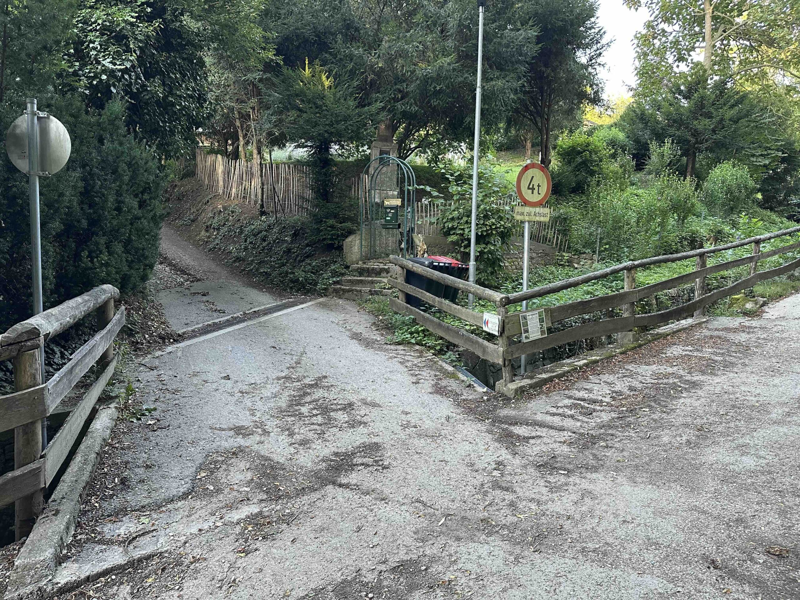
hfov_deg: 71.6
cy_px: 300
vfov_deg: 56.8
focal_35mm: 24
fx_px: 555
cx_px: 400
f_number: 1.78
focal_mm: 6.86
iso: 250
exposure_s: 1/110
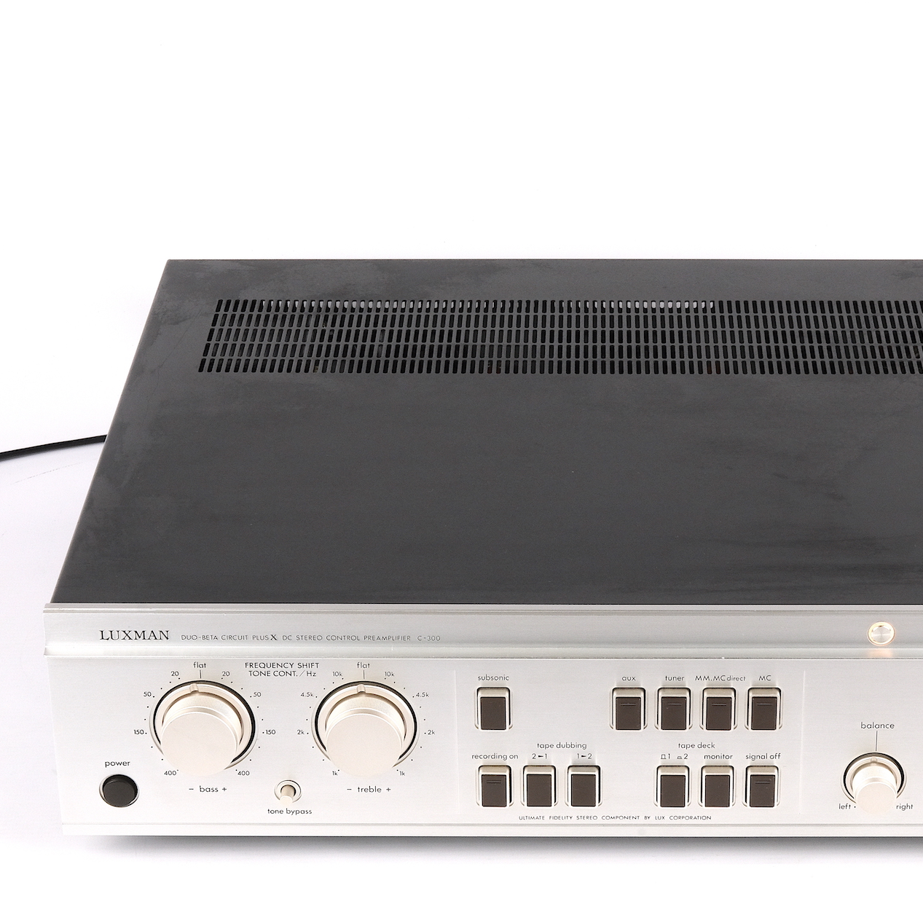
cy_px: 460
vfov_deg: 18.5
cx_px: 613
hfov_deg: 18.4
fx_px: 2836
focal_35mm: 94
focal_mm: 48.4
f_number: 22
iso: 800
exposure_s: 1/4.5
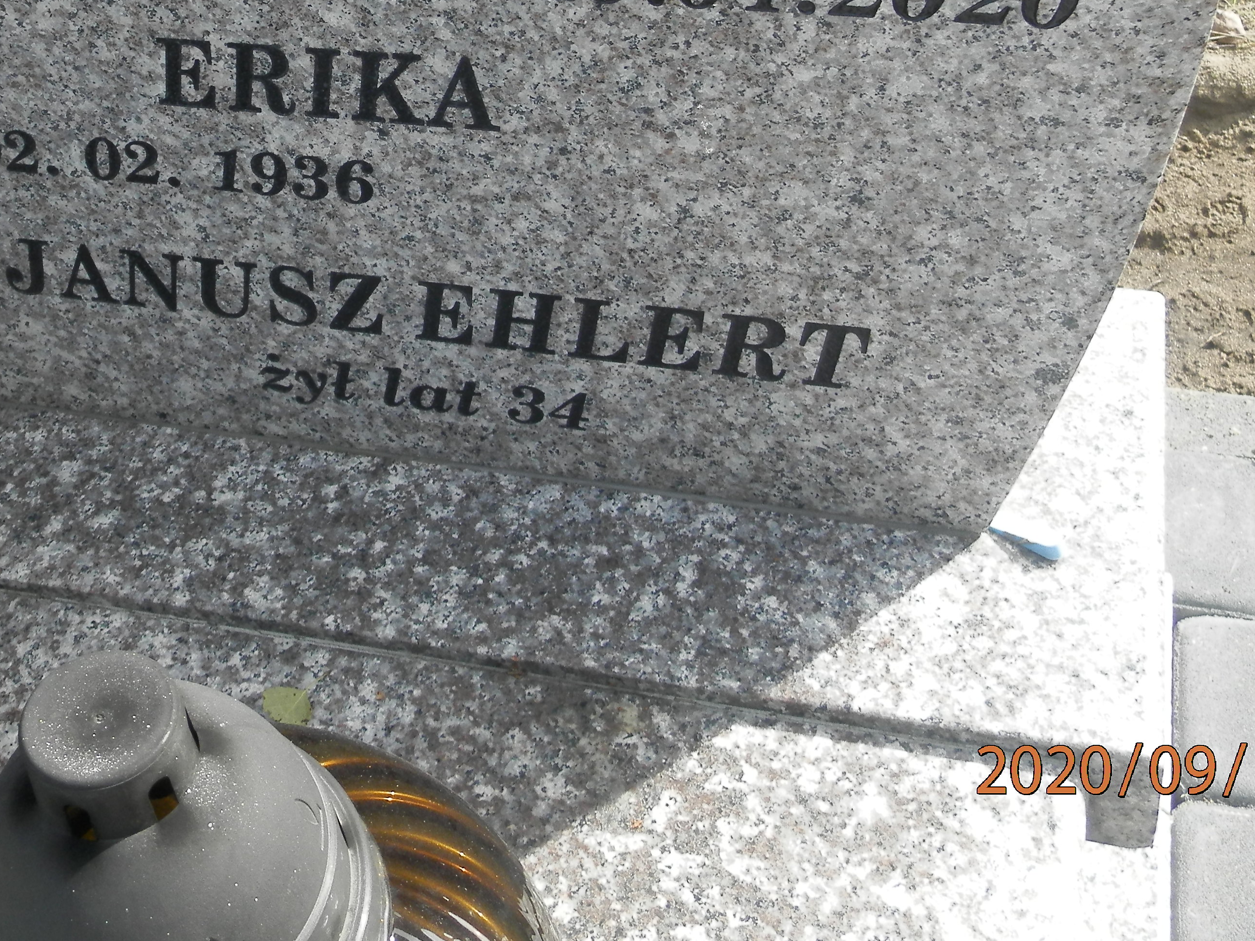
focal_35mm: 55
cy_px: 114
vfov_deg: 25.8
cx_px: 342
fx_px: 1994
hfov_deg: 34.3
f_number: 3.2
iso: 80
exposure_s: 1/250
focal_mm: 5.5
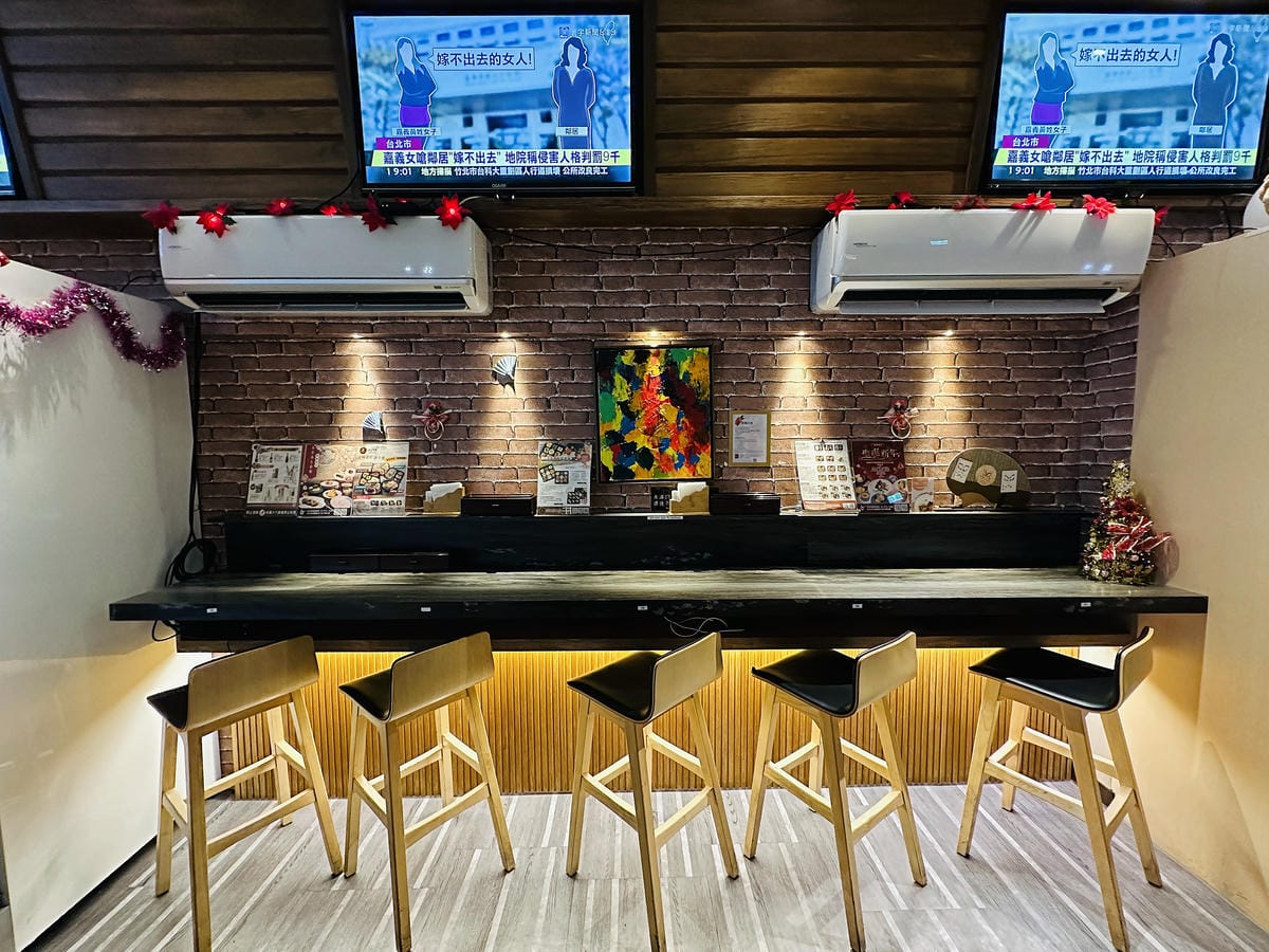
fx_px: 513
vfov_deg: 85.7
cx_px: 634
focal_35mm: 14
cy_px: 476
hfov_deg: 102.1
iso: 1250
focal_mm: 2.22
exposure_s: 1/60
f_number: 2.2
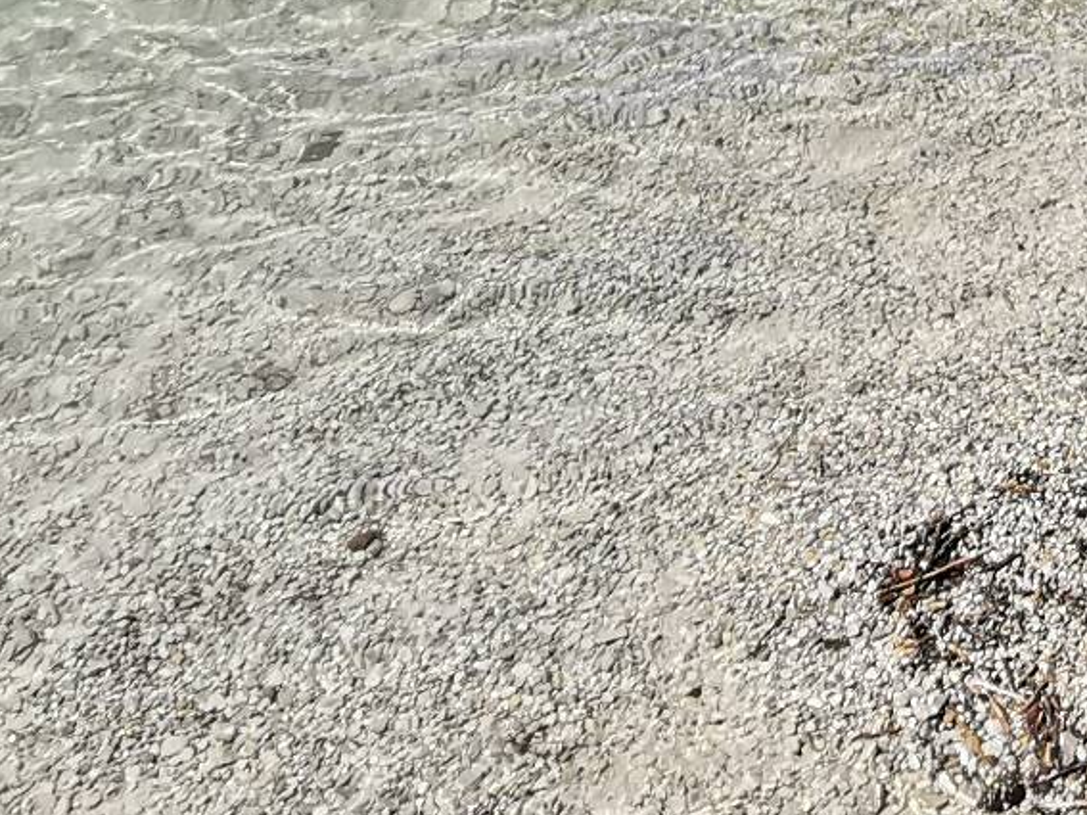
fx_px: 2260
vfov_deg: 17.1
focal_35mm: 72
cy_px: -617
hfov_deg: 26.6
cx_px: 859
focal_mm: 2.26
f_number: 2.2
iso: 50
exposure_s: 1/873
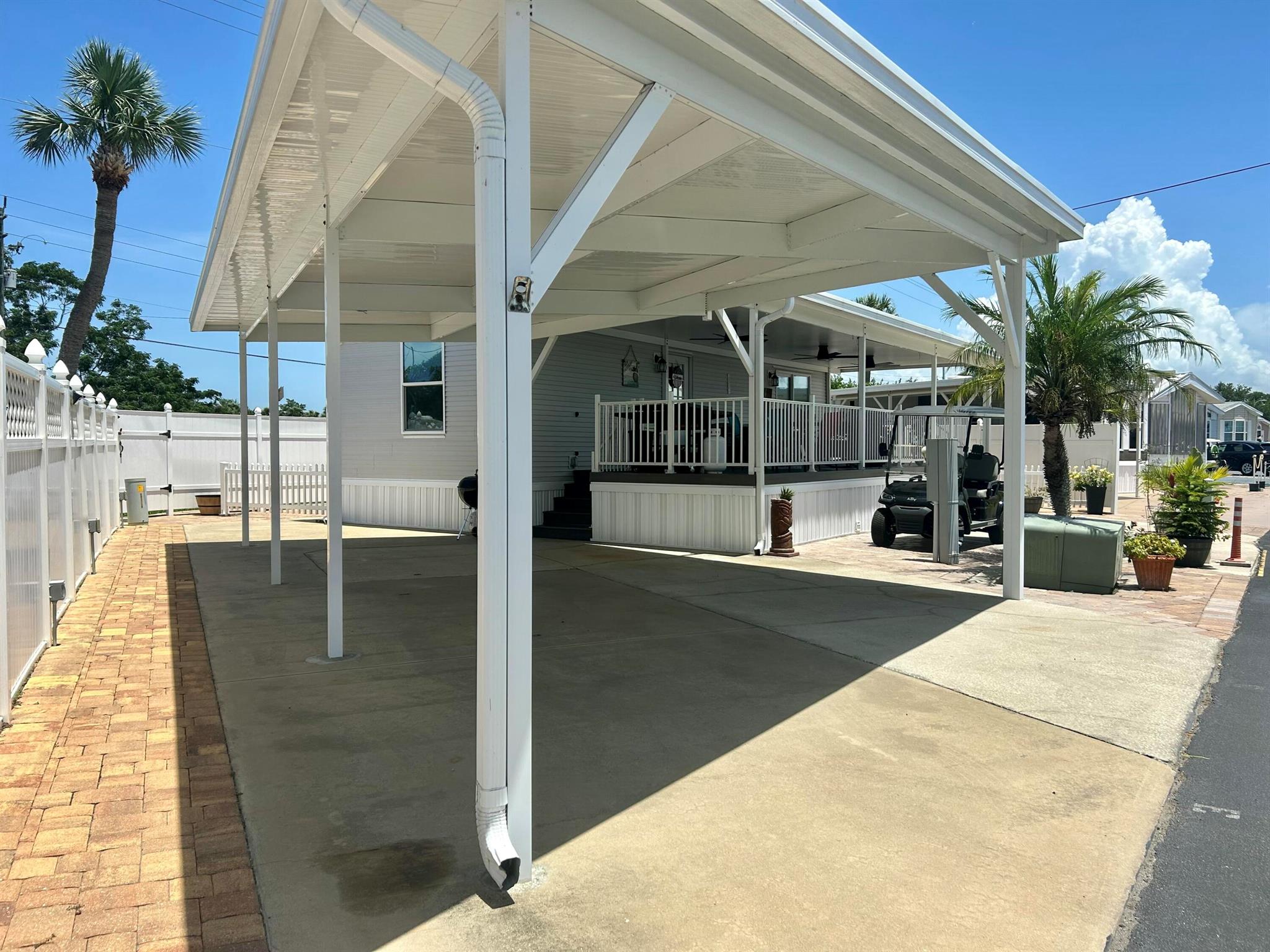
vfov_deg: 53.1
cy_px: 476
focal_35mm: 26
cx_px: 635
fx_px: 954
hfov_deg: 67.3
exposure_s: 1/4831
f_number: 1.5
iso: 50
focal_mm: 5.7
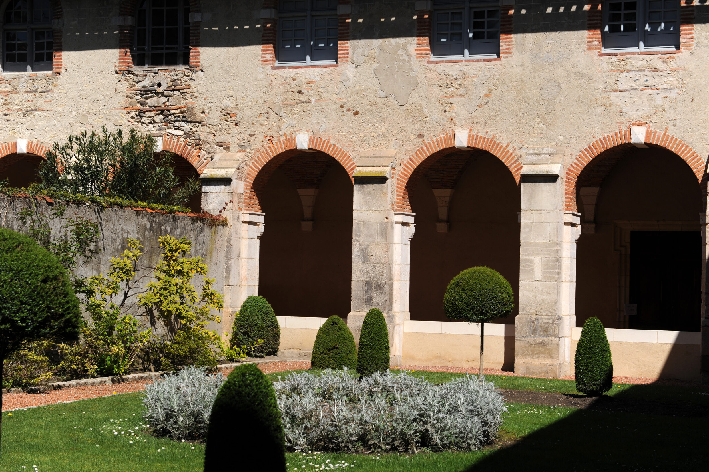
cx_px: 354
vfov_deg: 19.4
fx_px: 1378
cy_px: 236
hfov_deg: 28.9
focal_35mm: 70
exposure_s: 1/1000
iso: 200
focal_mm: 70
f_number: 8
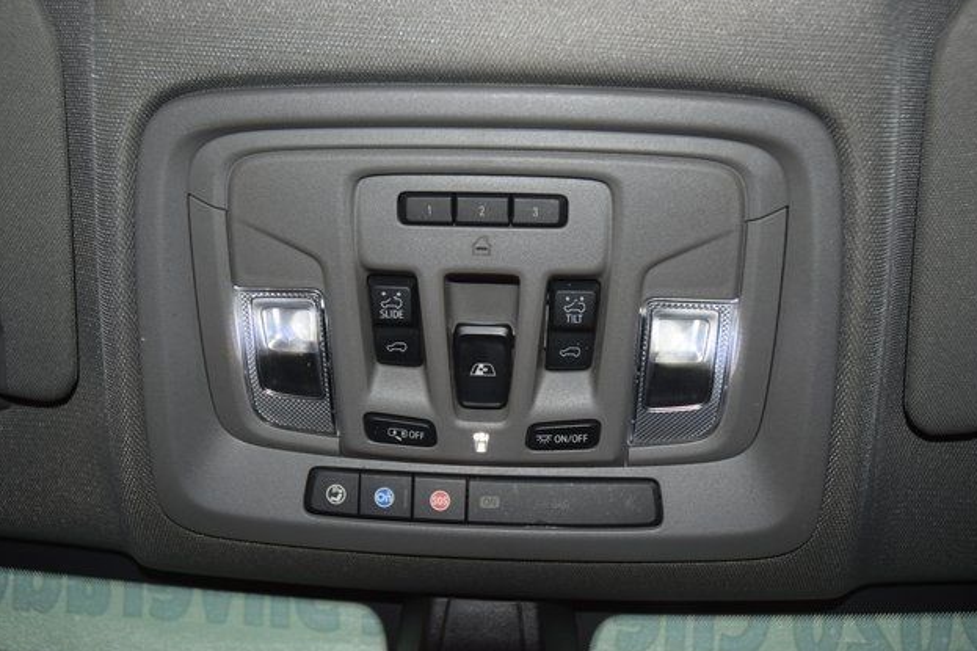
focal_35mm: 37
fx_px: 1004
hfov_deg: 51.9
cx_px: 496
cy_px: 322
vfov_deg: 35.9
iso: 500
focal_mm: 24
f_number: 3.8
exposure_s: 1/50
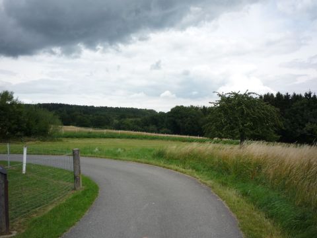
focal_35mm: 32
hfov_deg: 56.8
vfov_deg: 44.2
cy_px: 119
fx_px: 293
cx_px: 158
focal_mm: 5.2
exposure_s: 1/400
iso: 100
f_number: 5
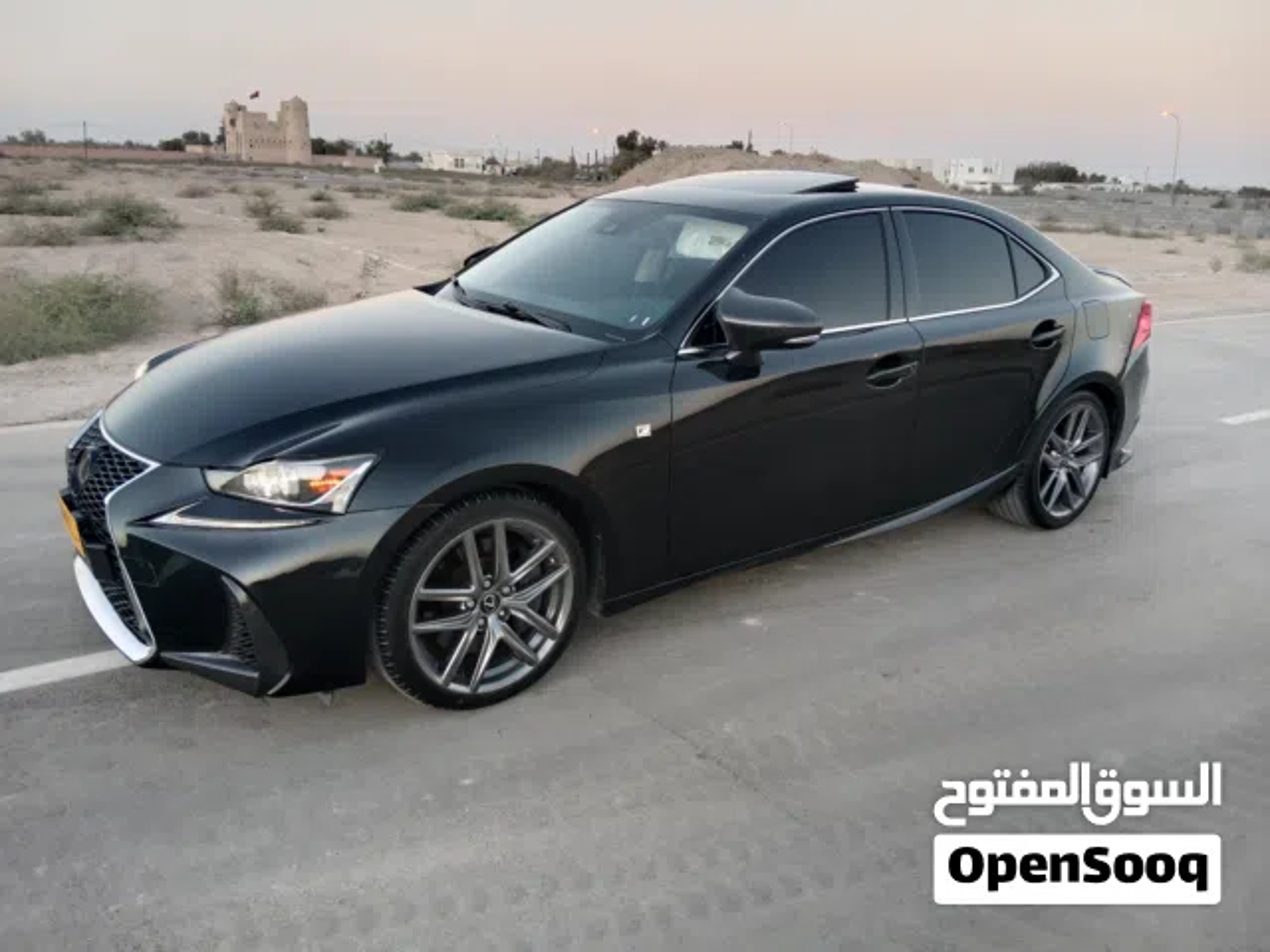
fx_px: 954
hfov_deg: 67.3
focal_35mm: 26
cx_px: 635
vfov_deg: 53.1
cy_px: 476
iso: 389
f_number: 1.8
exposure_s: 1/50
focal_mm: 3.96
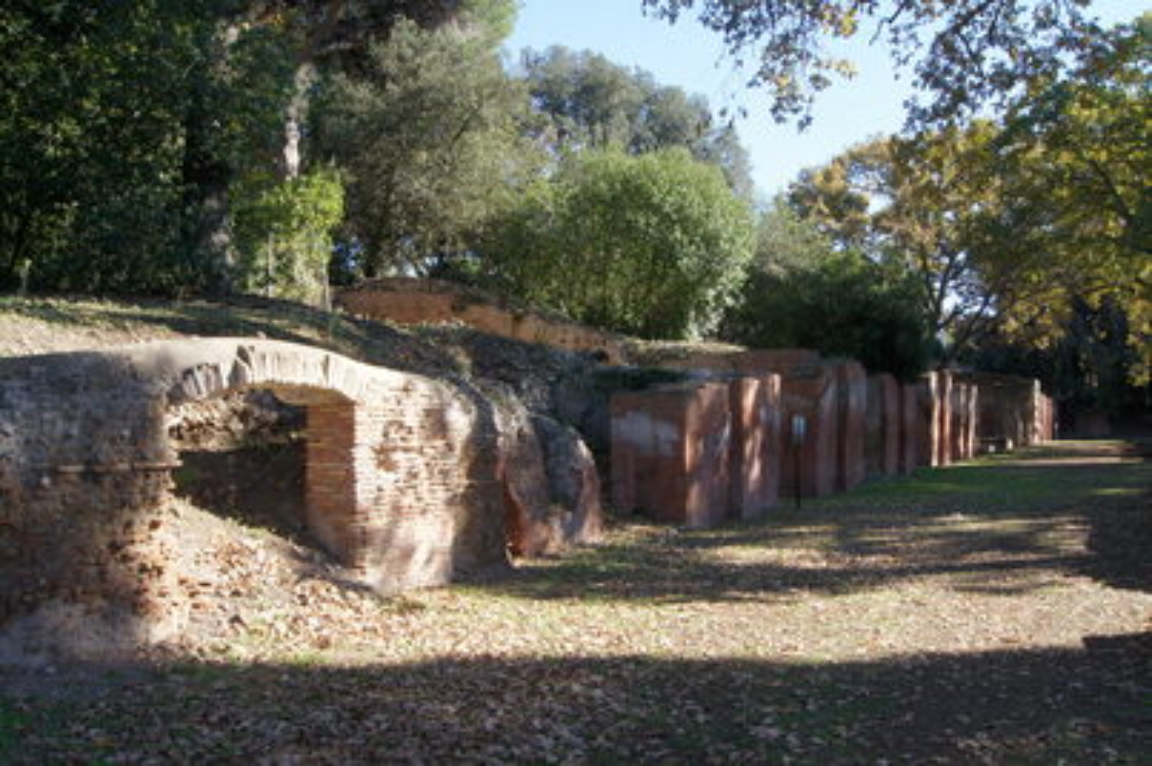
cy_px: 383
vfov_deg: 43.5
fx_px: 959
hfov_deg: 62.0
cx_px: 576
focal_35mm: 30
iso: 200
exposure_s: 1/30
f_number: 16
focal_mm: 20
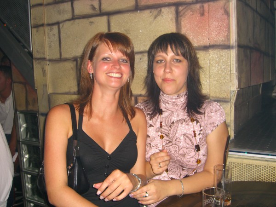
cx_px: 138
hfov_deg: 49.0
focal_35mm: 38
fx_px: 303
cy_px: 104
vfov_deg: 37.7
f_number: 2.8
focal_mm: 7.9
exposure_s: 1/60
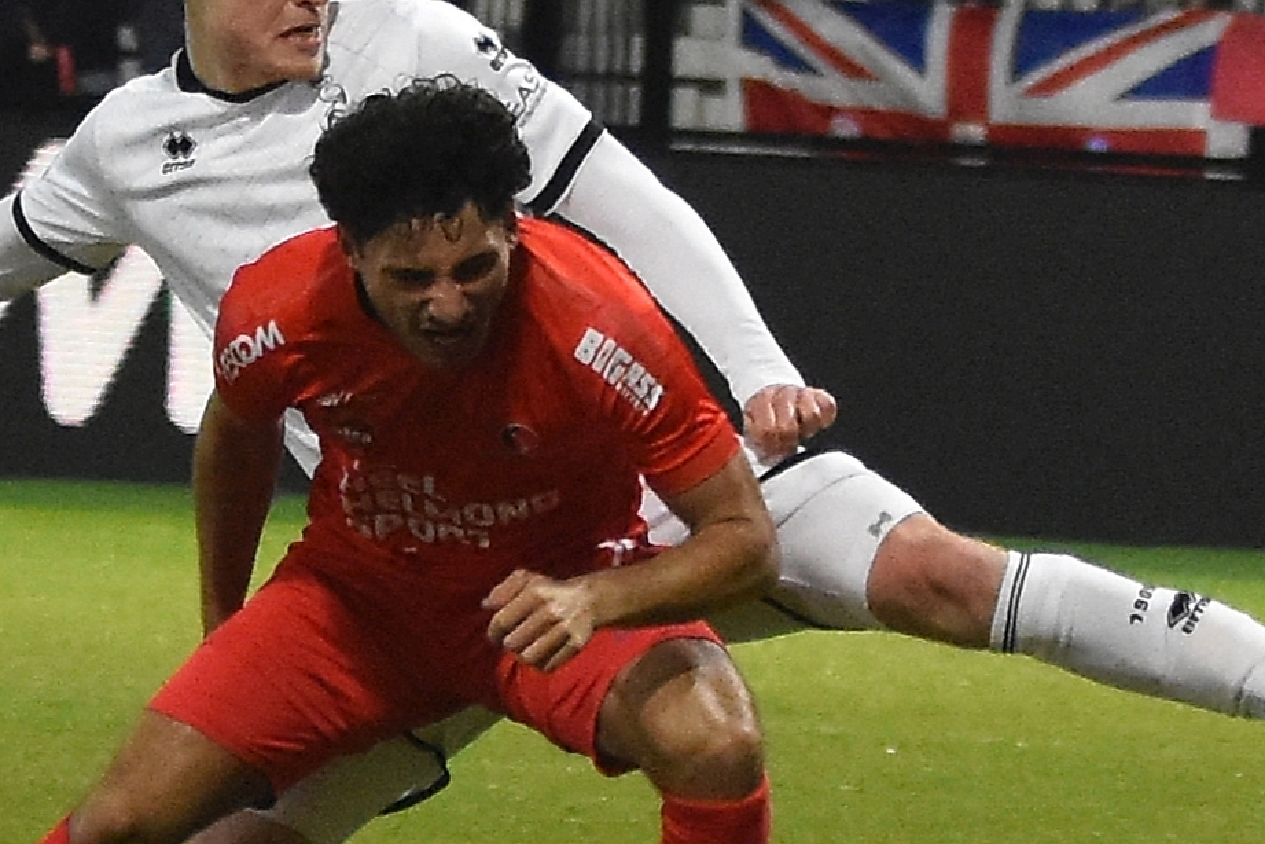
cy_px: 502
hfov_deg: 9.4
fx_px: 7695
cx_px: 681
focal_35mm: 219
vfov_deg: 6.3
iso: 2500
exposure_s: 1/640
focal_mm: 70
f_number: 2.8
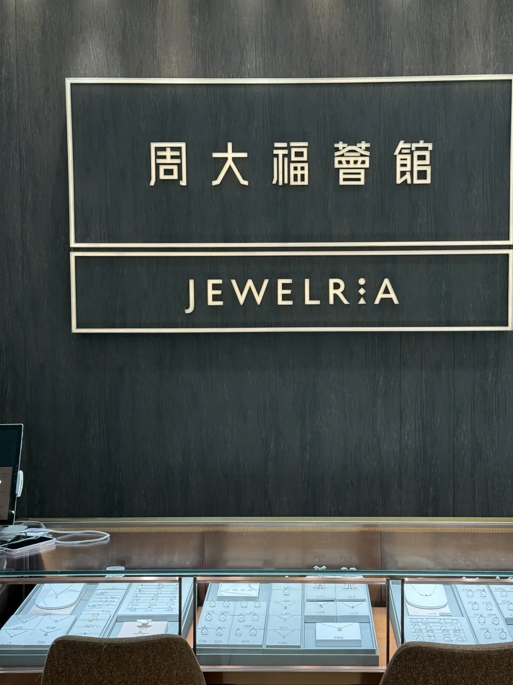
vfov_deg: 36.1
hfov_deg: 27.5
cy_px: 370
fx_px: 1047
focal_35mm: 53
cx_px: 283
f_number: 1.78
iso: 100
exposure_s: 1/466
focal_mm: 6.76
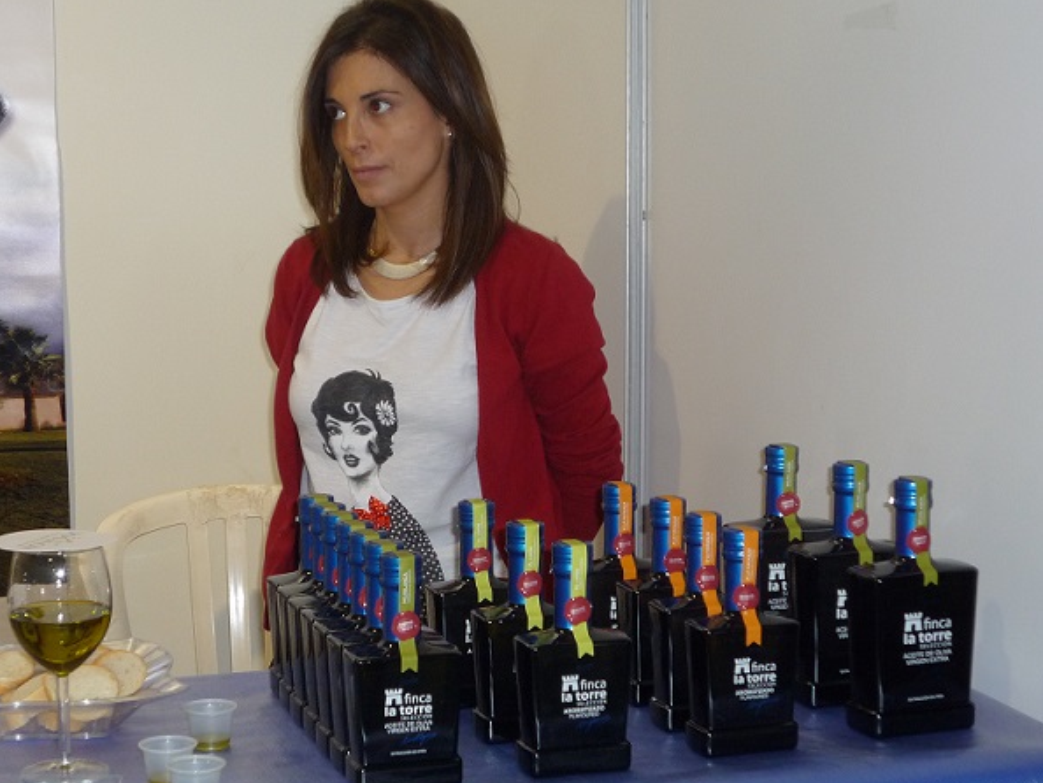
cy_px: 446
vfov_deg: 21.0
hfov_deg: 27.8
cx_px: 469
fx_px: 2110
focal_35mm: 70
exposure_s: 1/40
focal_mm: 10
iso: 200
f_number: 5.2
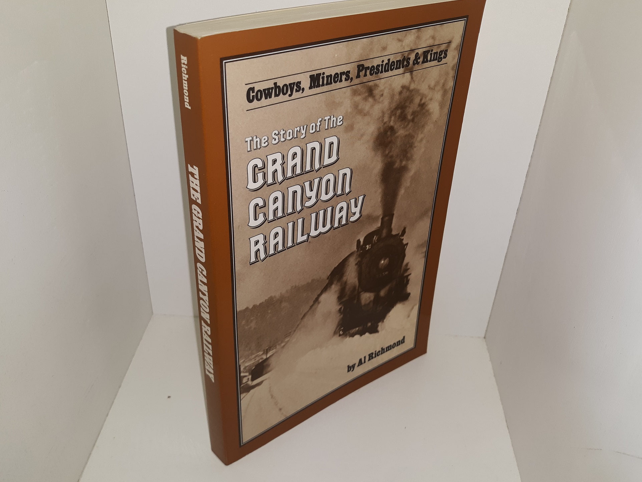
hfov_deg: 60.0
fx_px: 556
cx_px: 318
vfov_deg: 46.8
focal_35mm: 30
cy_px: 228
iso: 40
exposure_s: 1/186
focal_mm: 3.7
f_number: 1.7
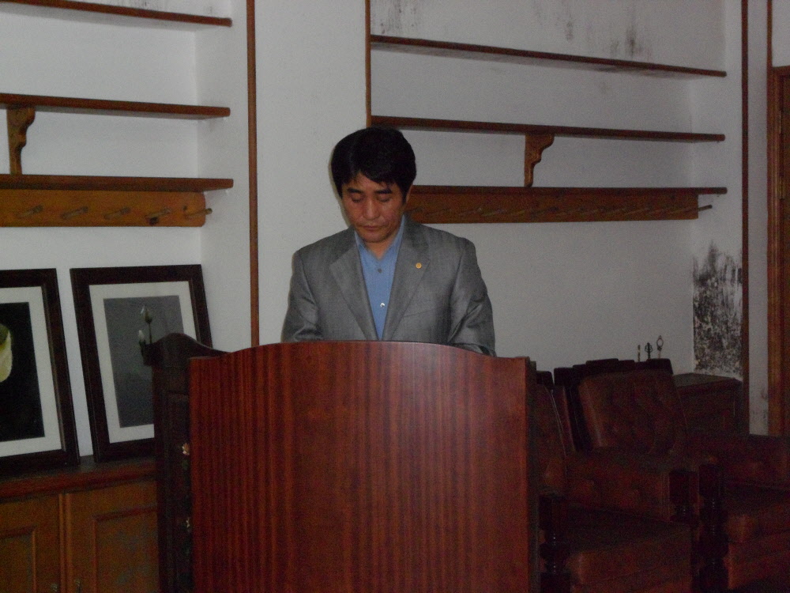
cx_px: 395
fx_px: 1438
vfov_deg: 23.3
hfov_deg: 30.7
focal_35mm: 63
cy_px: 296
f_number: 5.6
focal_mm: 11.2
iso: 640
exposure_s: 1/60
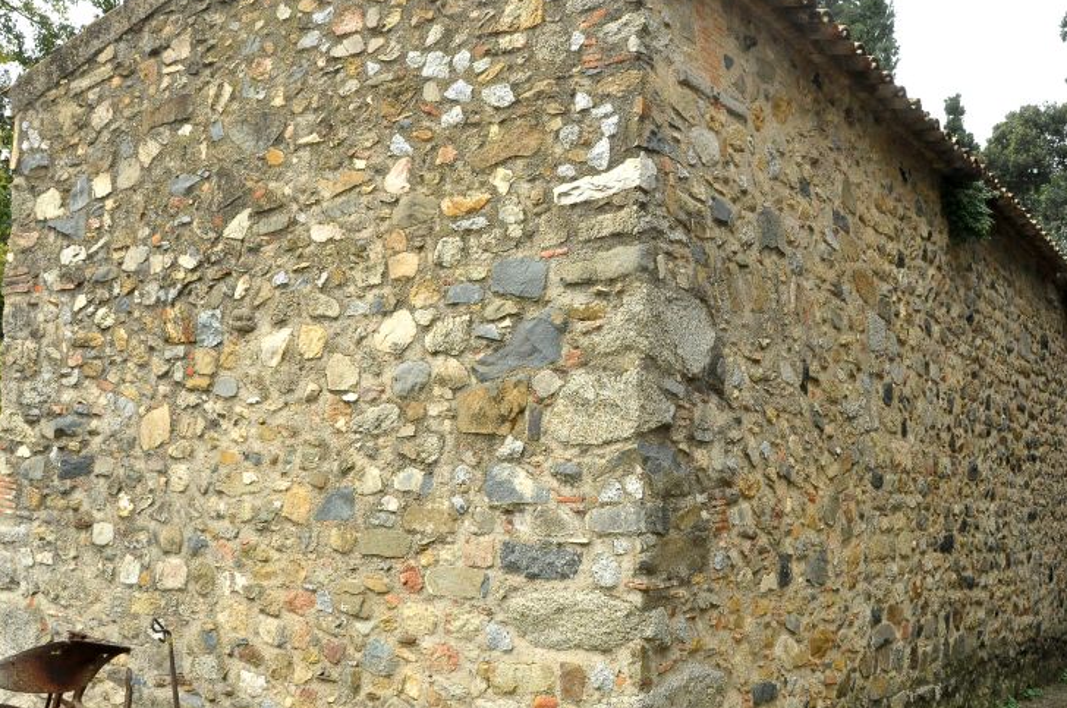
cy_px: 339
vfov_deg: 34.9
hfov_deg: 50.6
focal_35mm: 38
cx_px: 598
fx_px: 1125
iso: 1600
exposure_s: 1/100
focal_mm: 18
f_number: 13
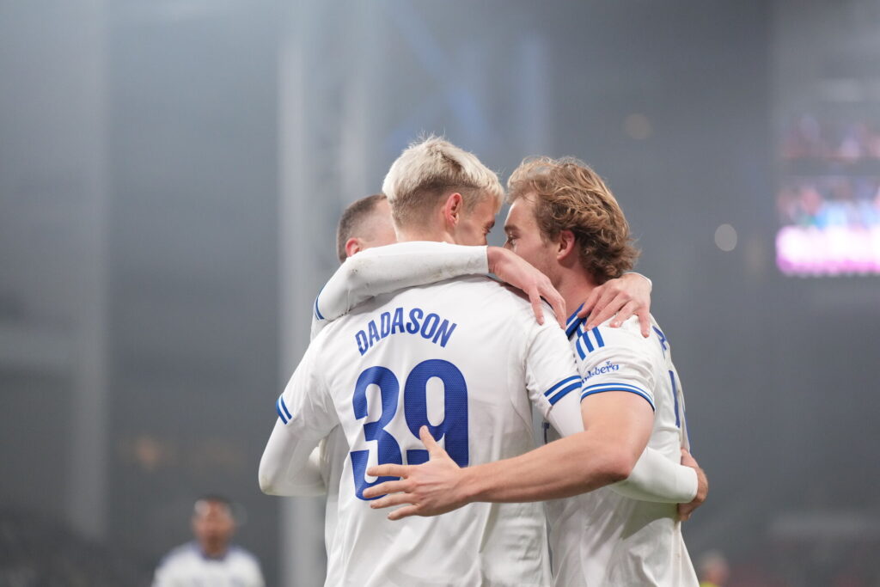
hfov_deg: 13.6
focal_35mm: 151
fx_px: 3691
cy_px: 294
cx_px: 440
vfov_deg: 9.1
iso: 3200
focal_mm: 151
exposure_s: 1/2500
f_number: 2.8
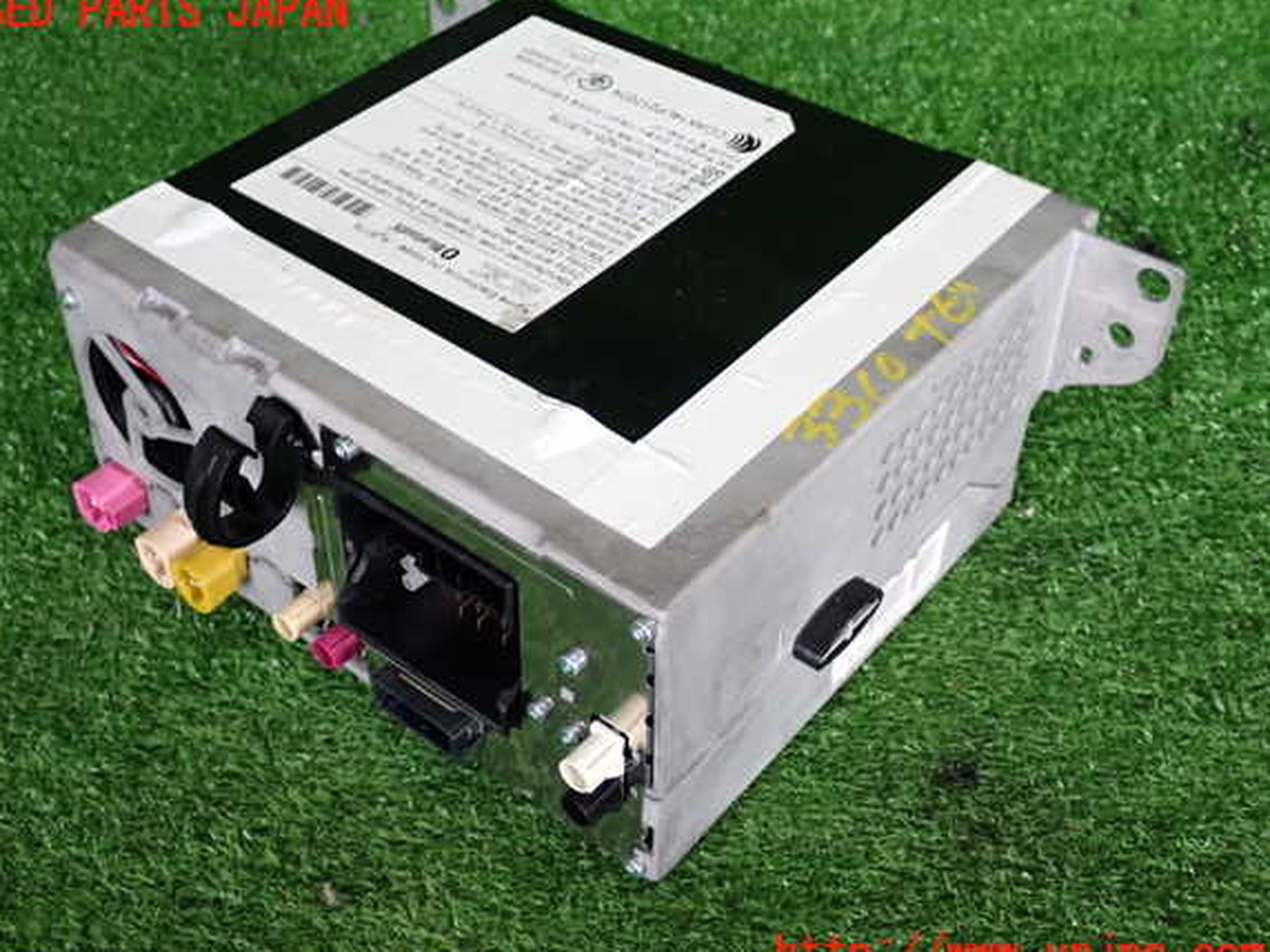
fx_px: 1578
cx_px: 611
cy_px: 484
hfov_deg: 43.8
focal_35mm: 43
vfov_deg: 33.6
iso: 200
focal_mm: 7.31
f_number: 2.8
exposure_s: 1/40
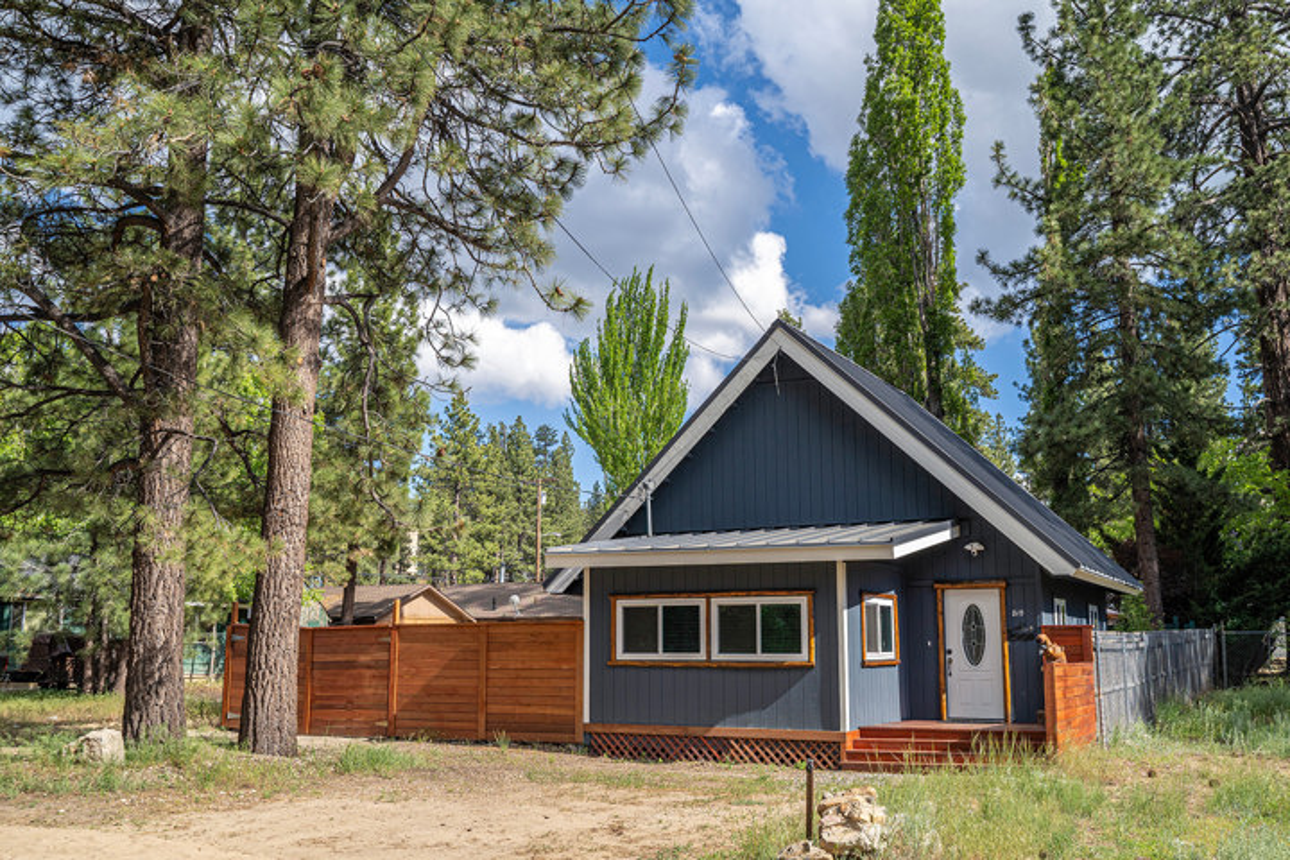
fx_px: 1218
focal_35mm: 34
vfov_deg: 38.9
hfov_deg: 55.8
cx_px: 645
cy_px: 430
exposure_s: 1/1250
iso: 320
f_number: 6.3
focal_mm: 34
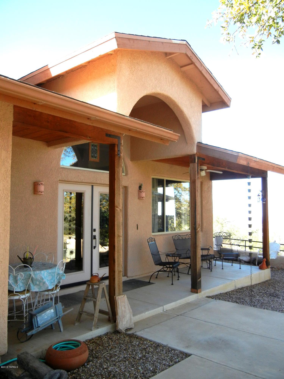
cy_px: 190
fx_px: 328
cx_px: 142
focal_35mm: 30
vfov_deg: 60.0
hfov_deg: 46.8
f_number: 3.5
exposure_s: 1/337
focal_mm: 5.4
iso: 160
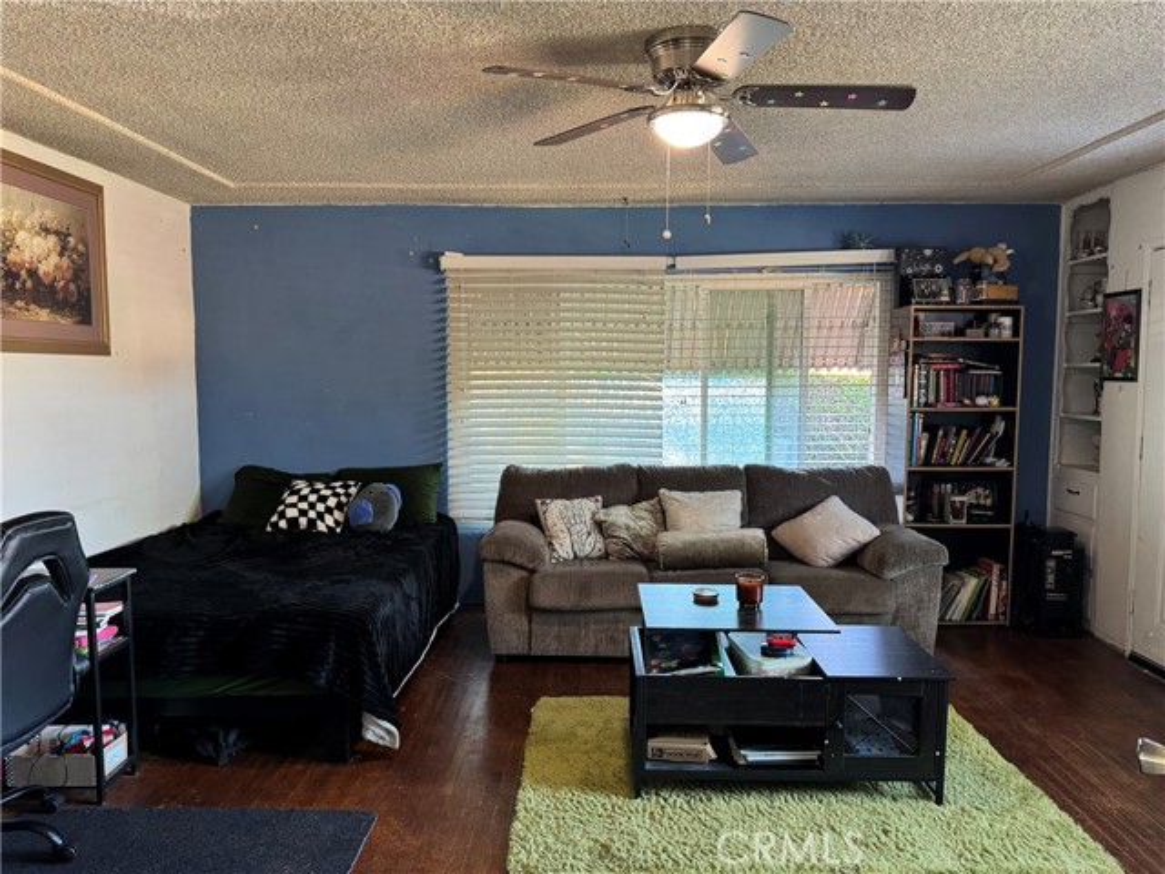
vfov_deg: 56.8
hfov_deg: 71.6
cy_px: 437
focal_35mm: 24
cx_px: 582
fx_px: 808
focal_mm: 6.76
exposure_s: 1/60
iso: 400
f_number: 1.78
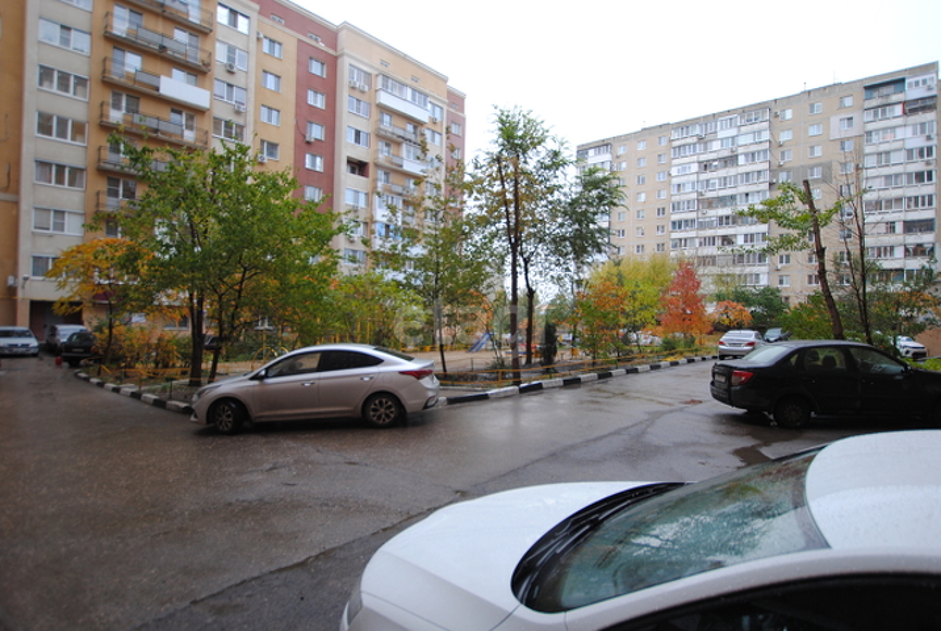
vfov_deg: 69.9
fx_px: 452
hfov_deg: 92.3
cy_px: 316
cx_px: 470
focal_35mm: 17
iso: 200
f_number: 3.5
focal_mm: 11.5
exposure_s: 1/30
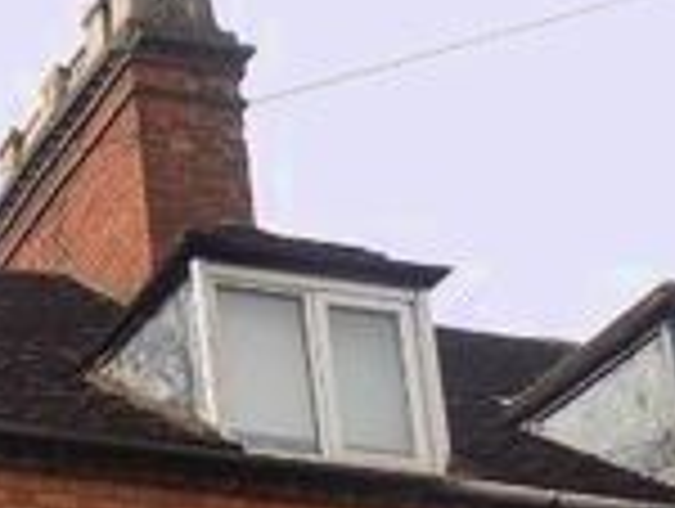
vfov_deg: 12.1
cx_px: -544
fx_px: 2090
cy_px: 1054
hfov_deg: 15.7
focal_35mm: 107
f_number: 3.1
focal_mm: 4
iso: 80
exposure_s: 1/500
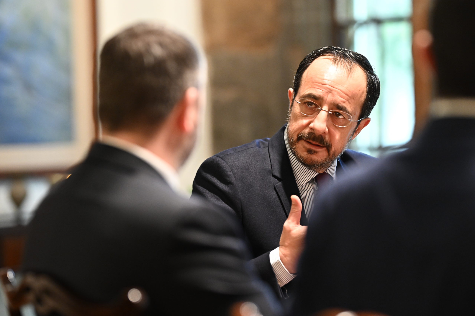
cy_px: 158
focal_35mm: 135
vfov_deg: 10.2
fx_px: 1781
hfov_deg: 15.2
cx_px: 238
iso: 4000
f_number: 2
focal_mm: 135
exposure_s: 1/800
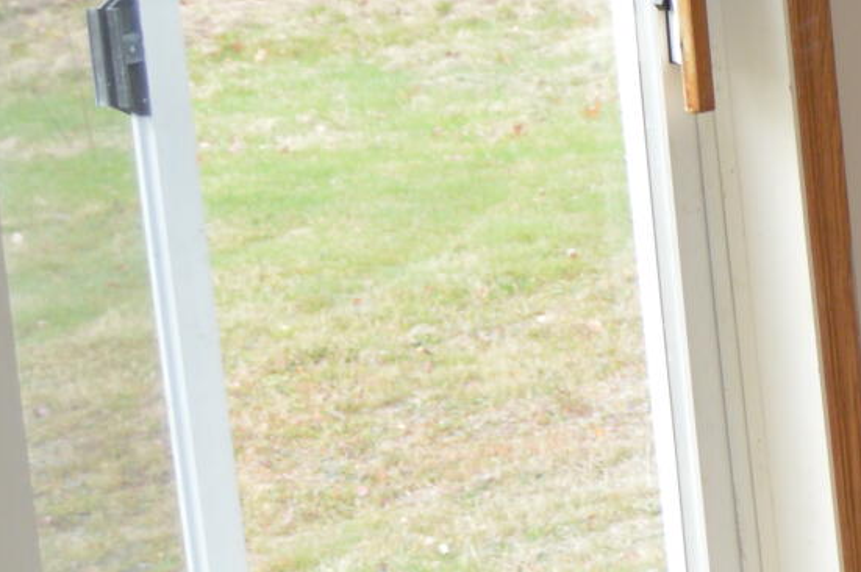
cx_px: 2089
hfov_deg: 11.5
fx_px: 3512
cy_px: -31
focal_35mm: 147
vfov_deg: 9.2
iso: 250
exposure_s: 1/125
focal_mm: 18
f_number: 4
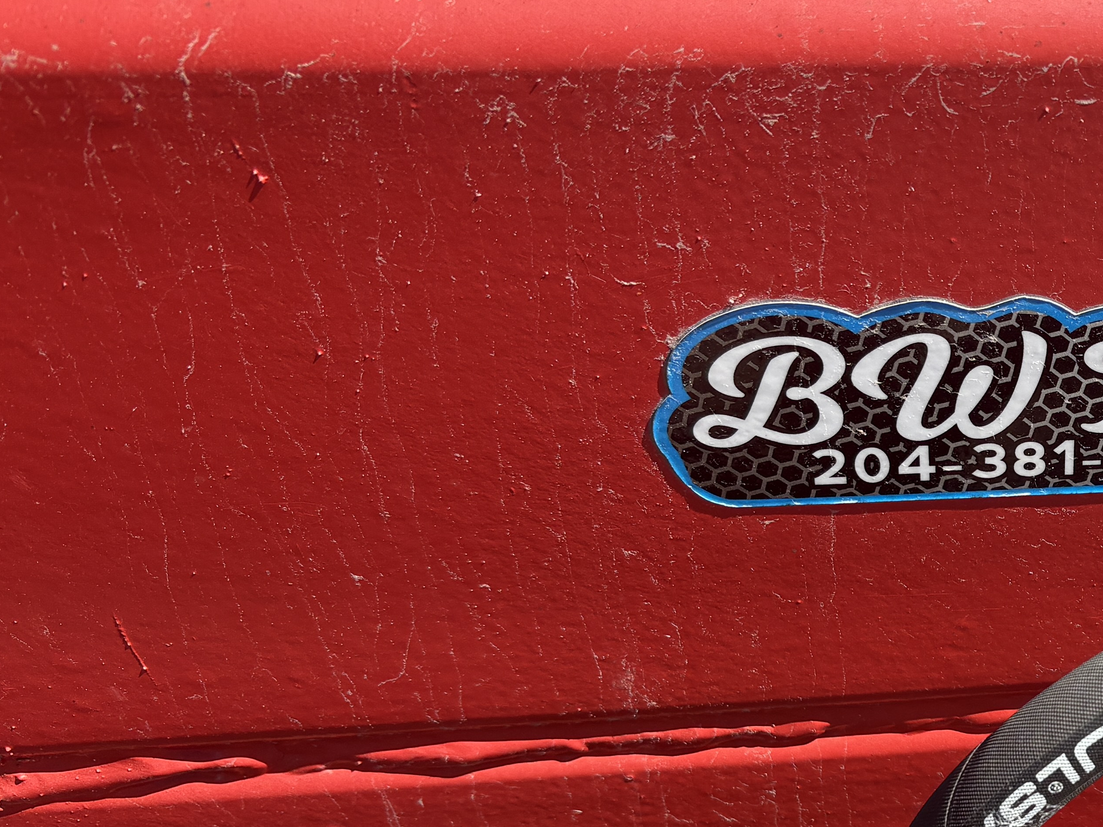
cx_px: 1207
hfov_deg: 29.5
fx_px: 1880
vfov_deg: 24.7
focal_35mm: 59
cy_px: 544
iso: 50
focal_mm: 5.96
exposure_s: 1/1287
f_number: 1.6
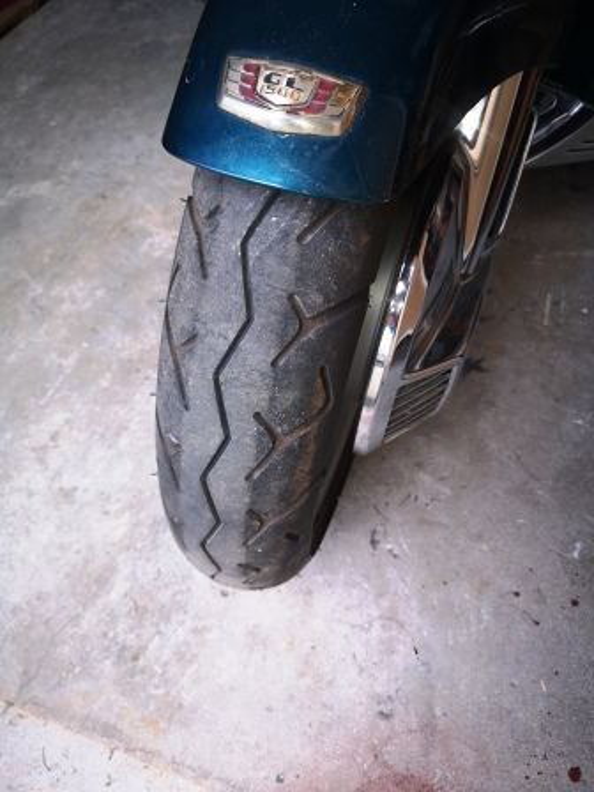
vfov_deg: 65.3
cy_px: 396
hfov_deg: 51.4
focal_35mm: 27
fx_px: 618
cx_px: 297
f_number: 1.8
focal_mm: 5.58
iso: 50
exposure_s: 1/128
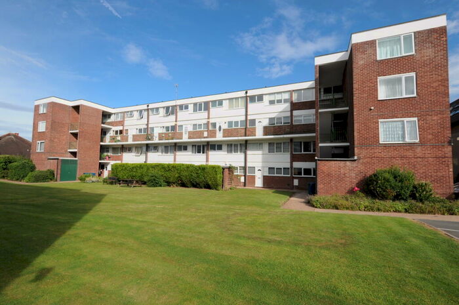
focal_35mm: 15
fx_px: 191
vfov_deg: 77.2
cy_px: 152
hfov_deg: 100.5
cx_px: 230
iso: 200
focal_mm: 10
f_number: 8
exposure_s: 1/250
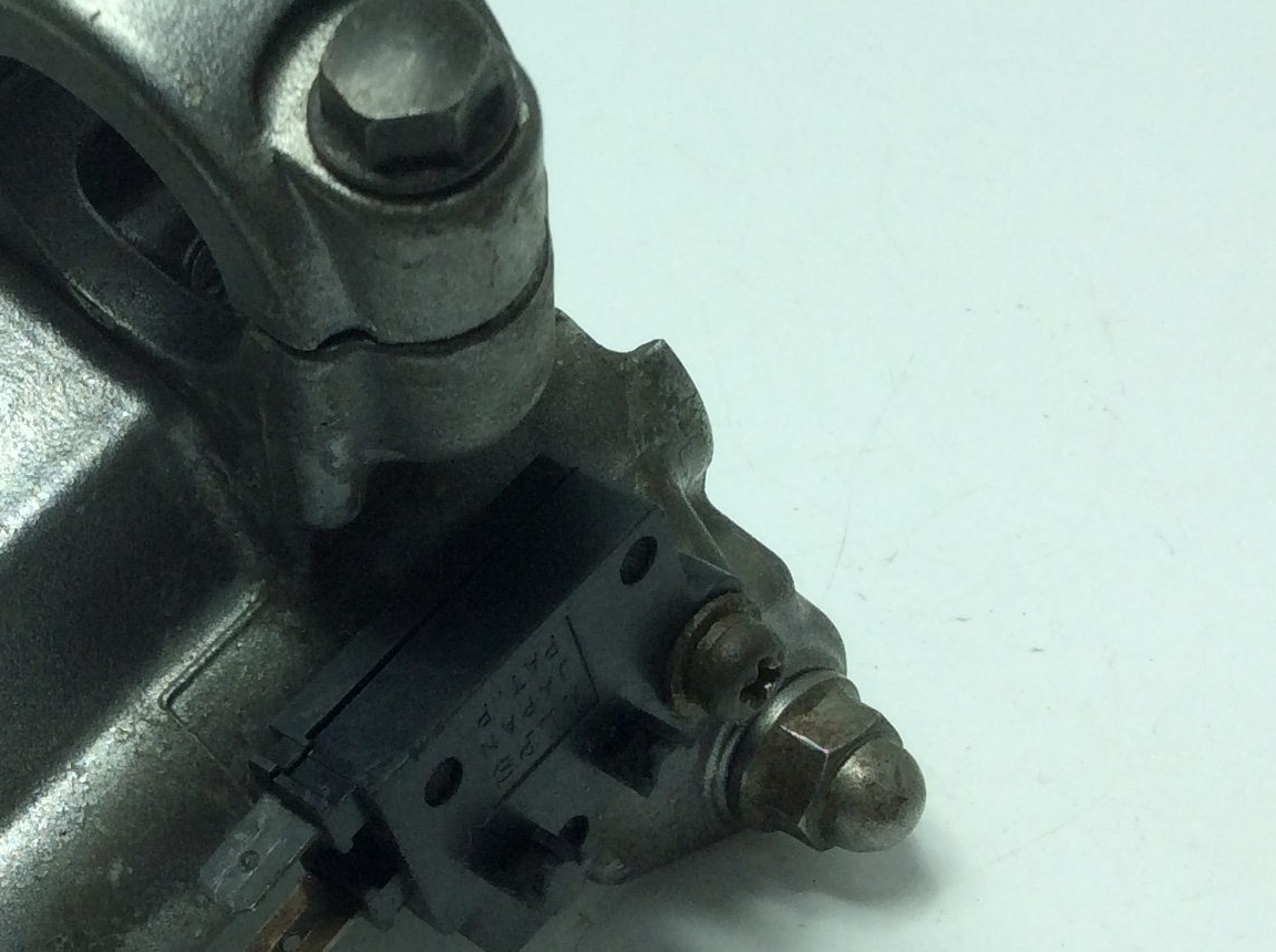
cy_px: 575
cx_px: -14
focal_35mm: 72
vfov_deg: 20.4
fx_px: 2650
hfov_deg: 25.7
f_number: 2.4
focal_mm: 3.3
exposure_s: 1/414
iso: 32
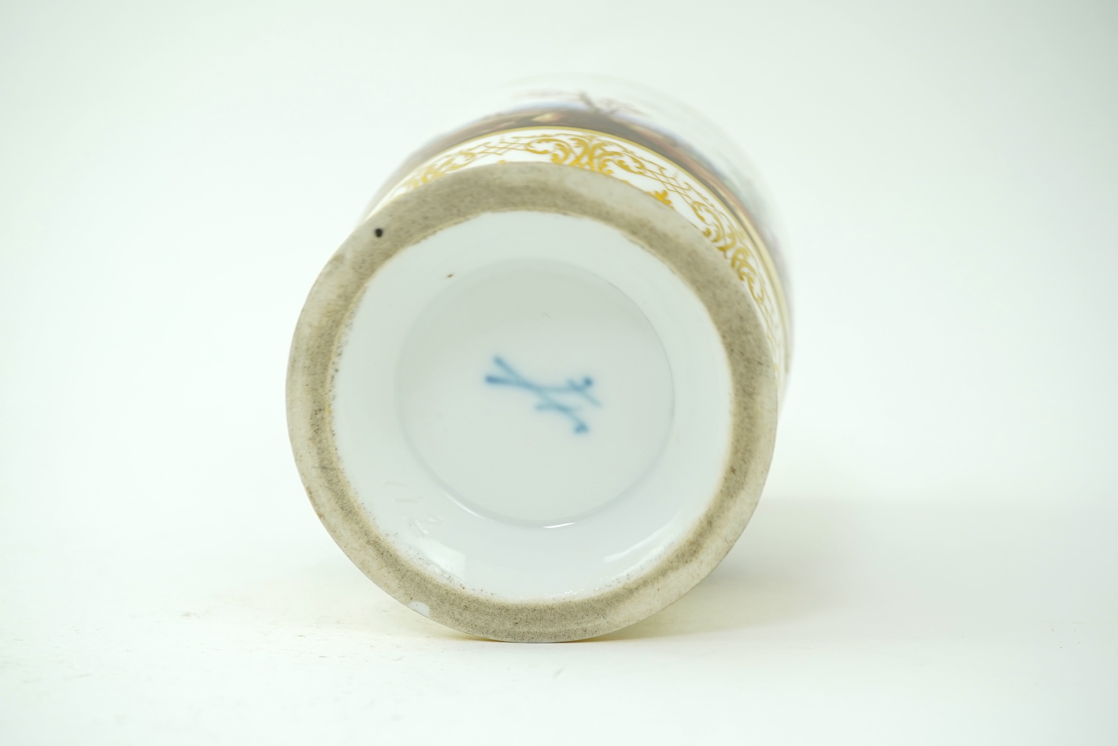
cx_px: 559
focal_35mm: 45
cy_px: 373
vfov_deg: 29.9
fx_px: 1397
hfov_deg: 43.6
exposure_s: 1/50
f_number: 9
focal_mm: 30
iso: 400
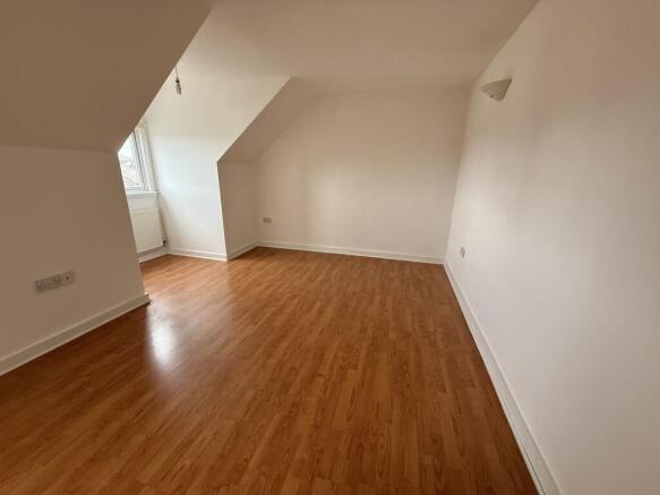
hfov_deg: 102.1
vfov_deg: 85.7
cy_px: 248
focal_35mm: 14
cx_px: 330
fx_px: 267
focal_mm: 2.22
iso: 320
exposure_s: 1/100
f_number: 2.2
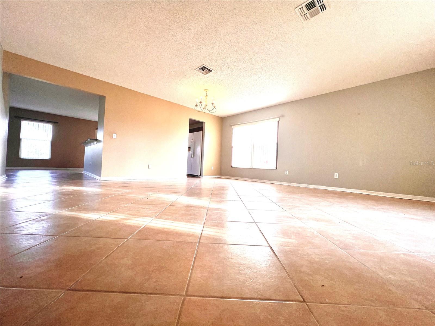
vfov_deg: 89.9
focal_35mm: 13
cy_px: 163
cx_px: 218
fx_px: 163
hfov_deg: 106.2
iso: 64
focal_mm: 1.57
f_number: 1.8
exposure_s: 1/120
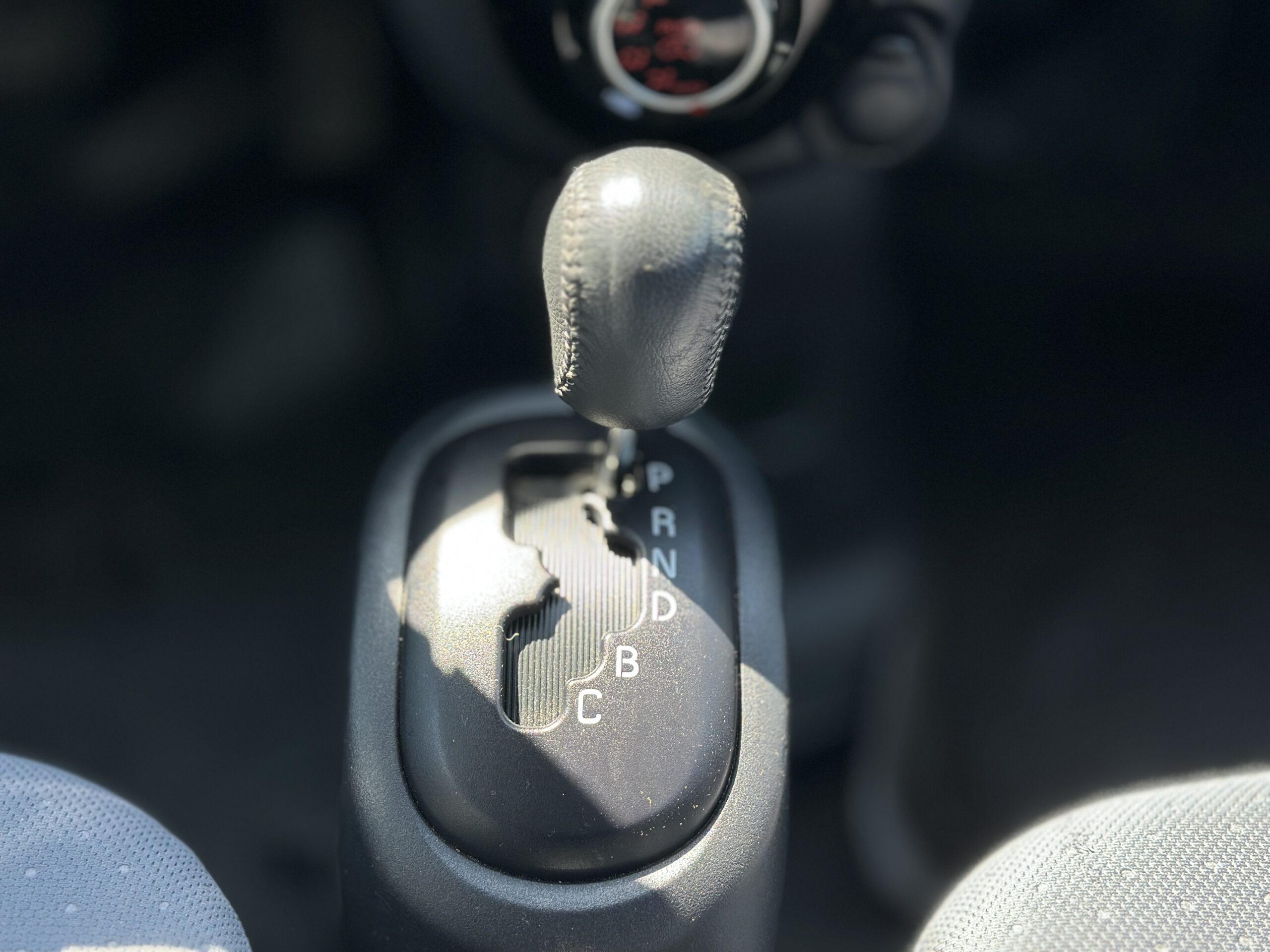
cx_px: 635
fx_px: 1761
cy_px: 476
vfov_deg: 30.3
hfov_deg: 39.7
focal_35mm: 48
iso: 80
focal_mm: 6.86
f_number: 1.78
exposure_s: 1/202
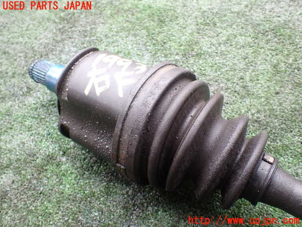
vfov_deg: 46.8
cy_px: 114
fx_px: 262
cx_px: 151
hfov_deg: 60.0
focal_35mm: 30
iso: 200
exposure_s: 1/125
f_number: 2.3
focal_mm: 5.4
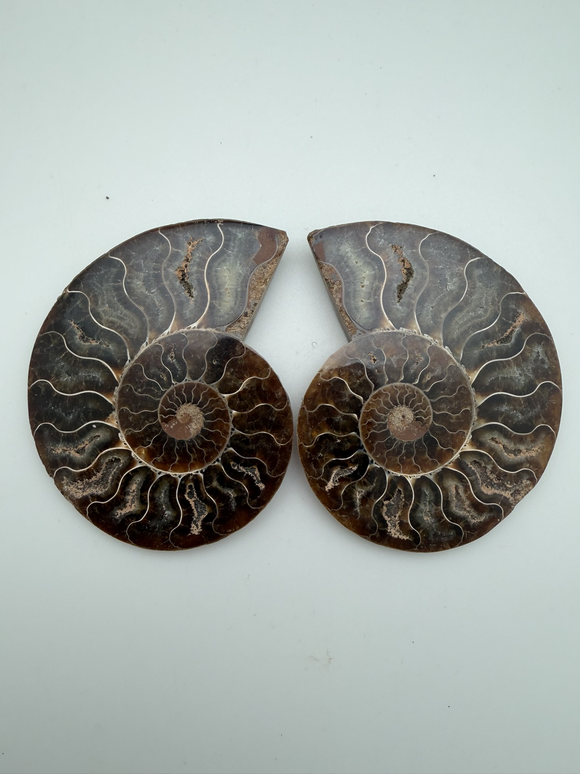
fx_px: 536
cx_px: 290
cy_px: 387
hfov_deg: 56.8
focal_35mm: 24
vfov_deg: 71.6
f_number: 2.2
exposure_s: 1/120
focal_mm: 2.22
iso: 50
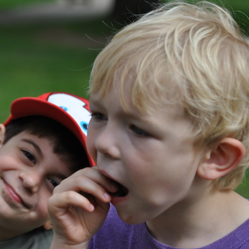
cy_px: 125
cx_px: 77
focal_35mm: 150
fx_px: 1221
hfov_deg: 11.6
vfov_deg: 11.6
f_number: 5.6
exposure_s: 1/500
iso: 160
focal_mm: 78
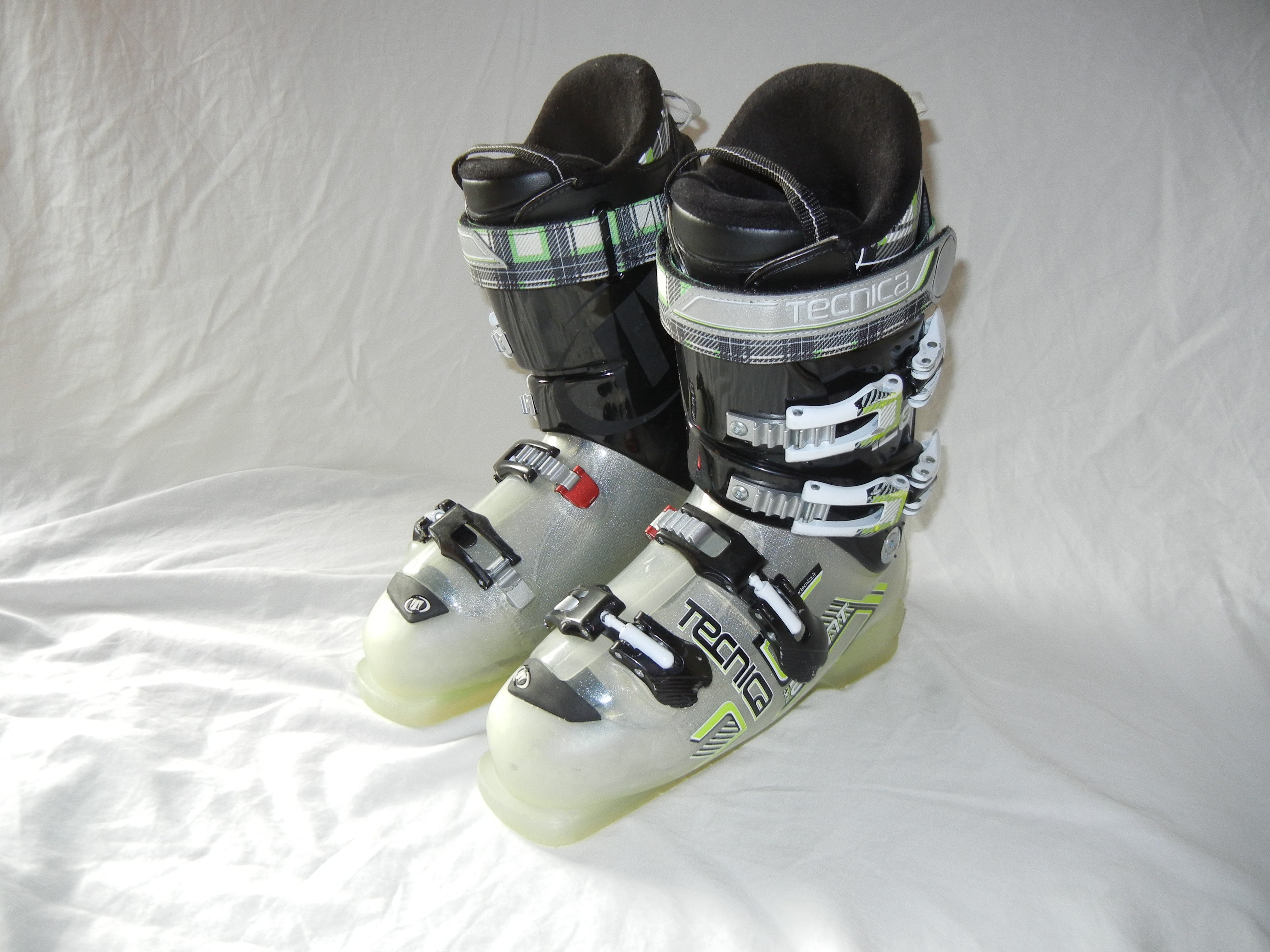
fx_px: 1101
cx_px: 635
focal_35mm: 30
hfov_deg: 60.0
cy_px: 476
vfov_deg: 46.8
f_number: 3.5
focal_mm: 5.4
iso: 195
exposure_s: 1/30
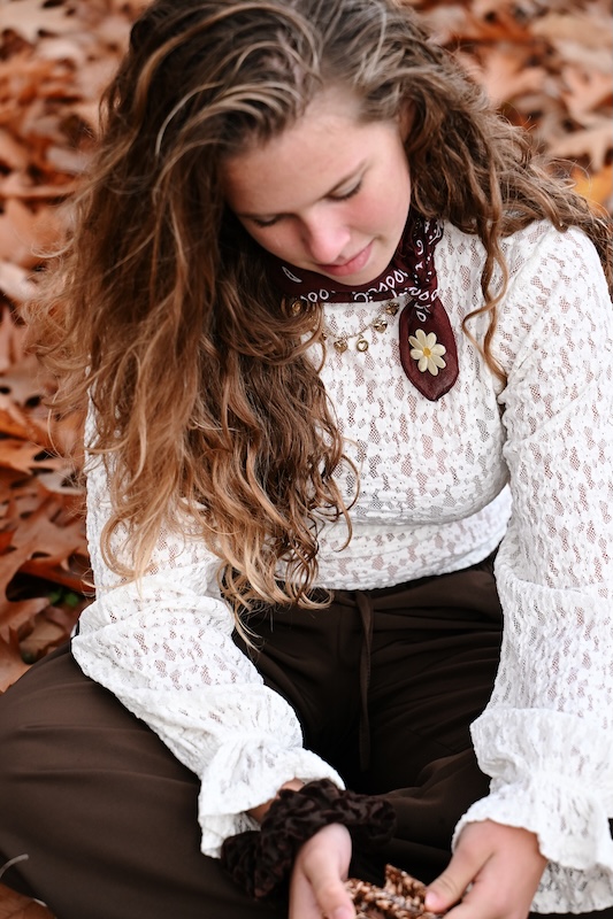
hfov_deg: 13.5
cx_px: 306
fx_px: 2581
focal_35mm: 101
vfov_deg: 20.2
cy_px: 460
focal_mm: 101
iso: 1600
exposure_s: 1/1600
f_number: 4.5
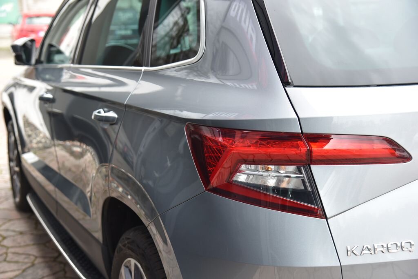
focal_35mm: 52
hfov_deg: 38.2
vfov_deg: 26.0
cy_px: 140
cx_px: 209
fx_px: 604
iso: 500
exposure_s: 1/60
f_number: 4.5
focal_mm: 52
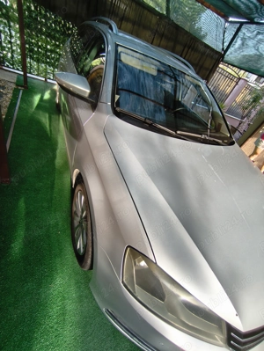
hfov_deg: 81.8
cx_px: 132
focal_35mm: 15
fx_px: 152
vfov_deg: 98.1
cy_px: 176
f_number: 2.2
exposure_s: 1/100
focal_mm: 1.65
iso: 80
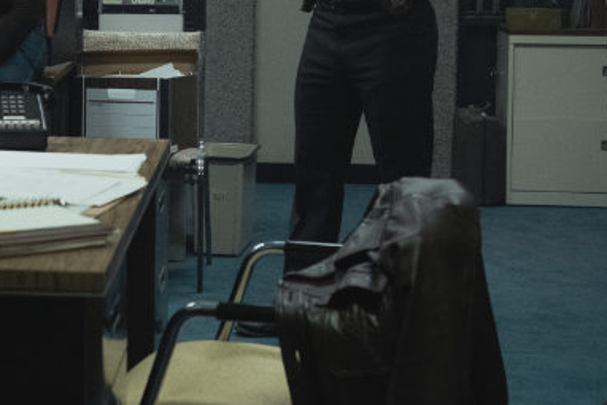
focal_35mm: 110
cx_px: -48
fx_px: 1855
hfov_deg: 18.0
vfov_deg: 12.4
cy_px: 52
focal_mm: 23
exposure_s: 1/125
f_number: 2.2
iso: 3200
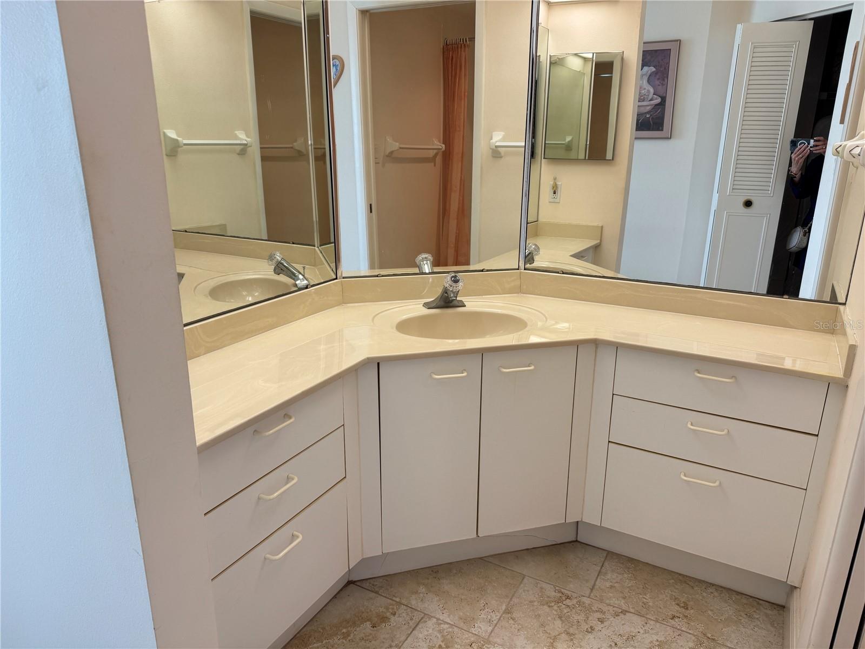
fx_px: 600
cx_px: 432
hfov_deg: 71.6
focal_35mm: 24
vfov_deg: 56.8
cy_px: 324
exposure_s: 1/120
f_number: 1.78
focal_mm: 6.76
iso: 80
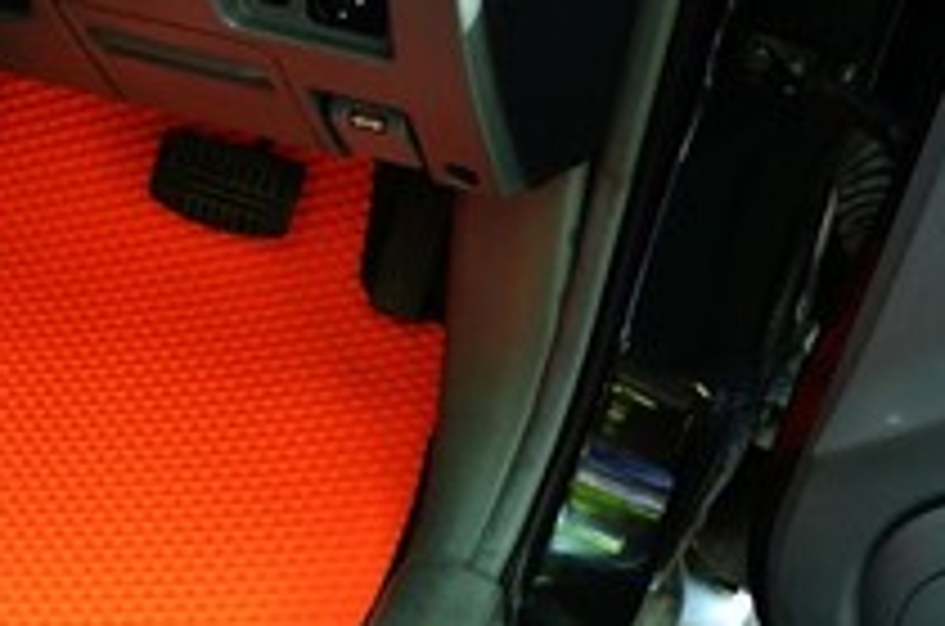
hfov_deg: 31.9
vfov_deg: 22.2
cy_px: 500
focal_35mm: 60
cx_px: 94
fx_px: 1571
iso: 800
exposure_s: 1/15
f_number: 8
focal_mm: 20
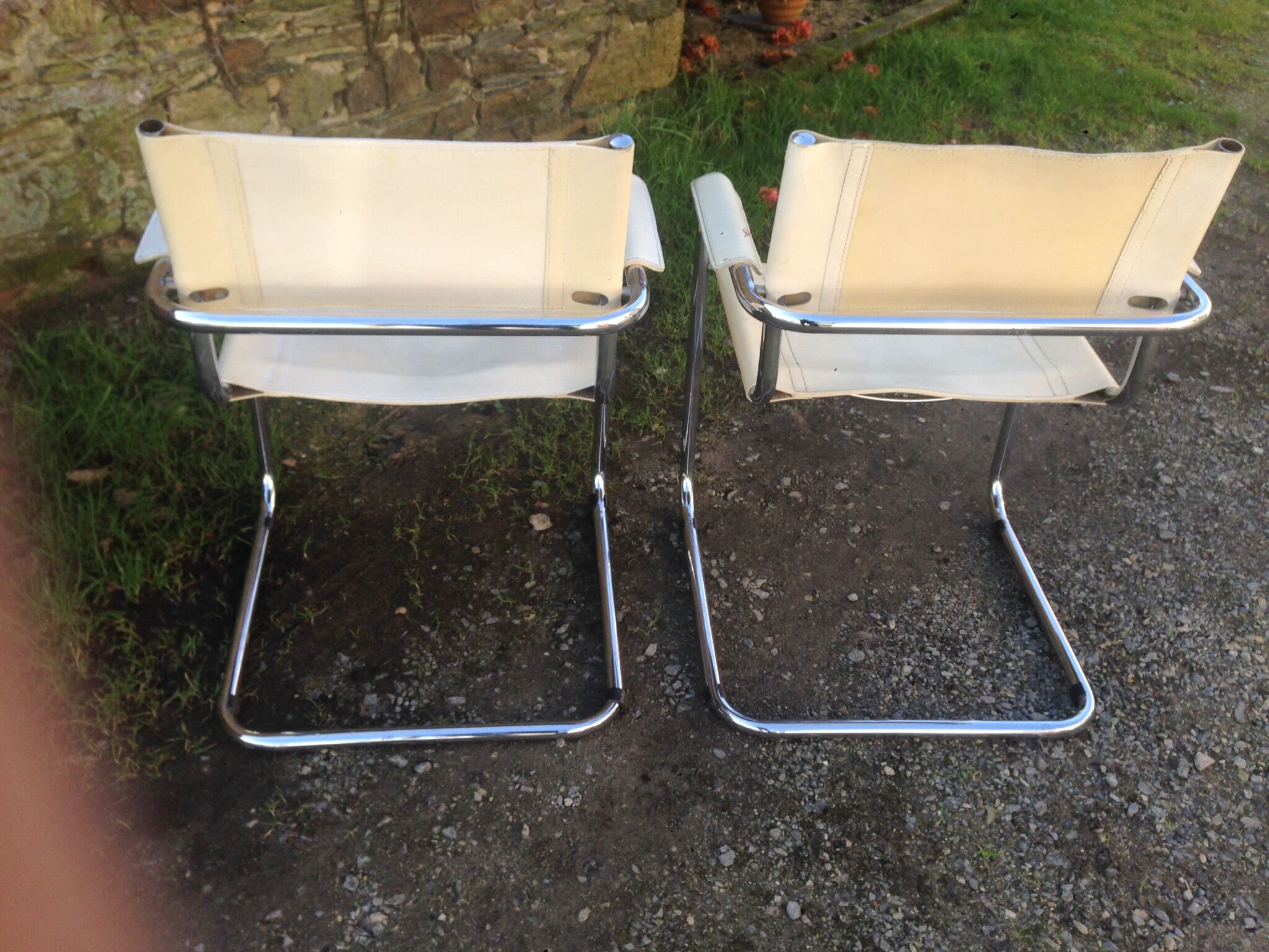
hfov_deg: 55.4
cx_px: 634
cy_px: 476
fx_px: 1210
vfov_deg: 42.9
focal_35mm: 33
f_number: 2.4
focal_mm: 4.12
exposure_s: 1/335
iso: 50
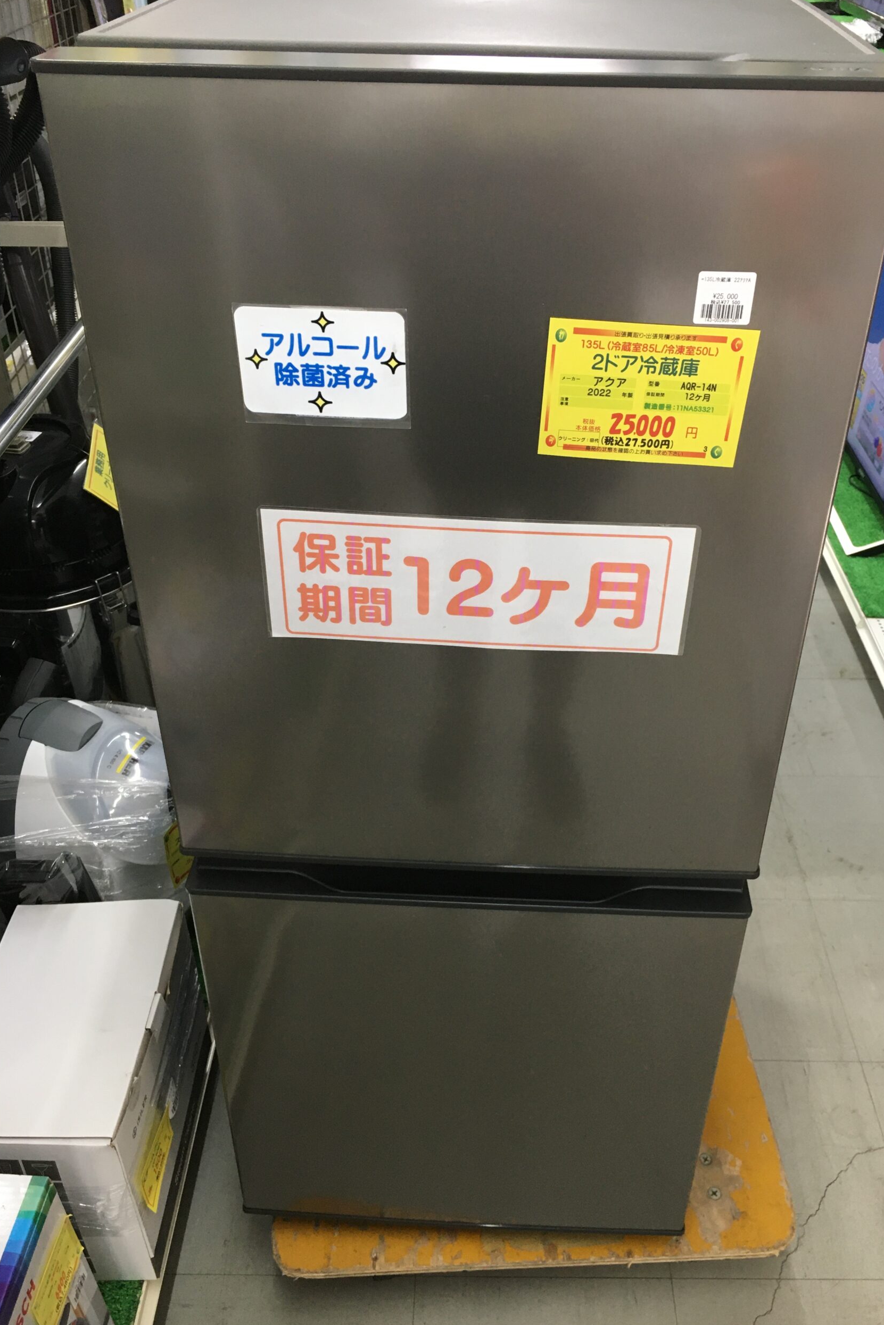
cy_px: 659
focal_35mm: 31
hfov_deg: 42.3
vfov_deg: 60.3
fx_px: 1142
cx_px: 486
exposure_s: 1/30
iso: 80
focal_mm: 4.15
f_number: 2.2
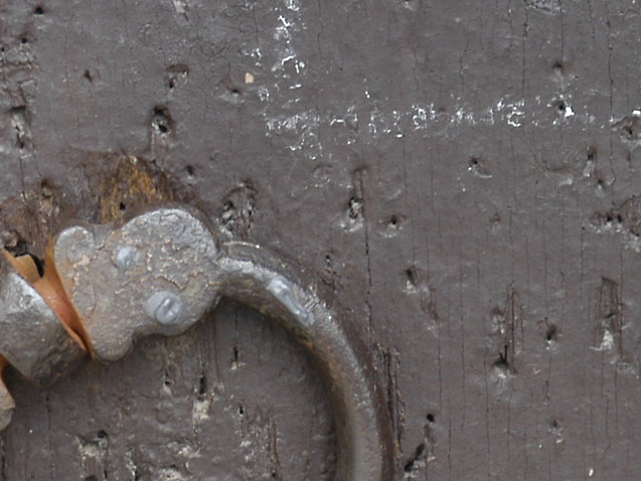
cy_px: 698
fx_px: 7038
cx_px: 63
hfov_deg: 5.2
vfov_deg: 3.9
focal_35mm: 380
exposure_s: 1/80
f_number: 4.5
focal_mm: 70
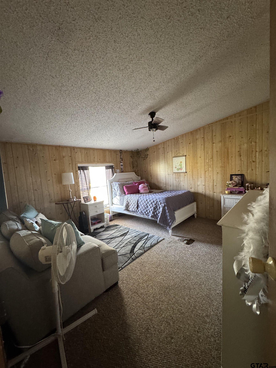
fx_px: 149
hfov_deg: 85.7
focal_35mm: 14
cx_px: 138
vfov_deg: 102.1
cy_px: 184
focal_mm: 2.22
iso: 640
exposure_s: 1/60
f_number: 2.2
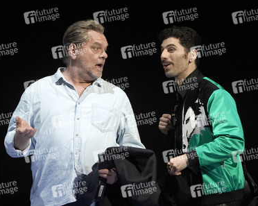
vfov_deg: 3.4
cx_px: 120
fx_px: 3472
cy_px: 103
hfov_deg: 4.3
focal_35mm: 455
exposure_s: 1/200
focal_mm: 400
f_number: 6.3
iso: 4000
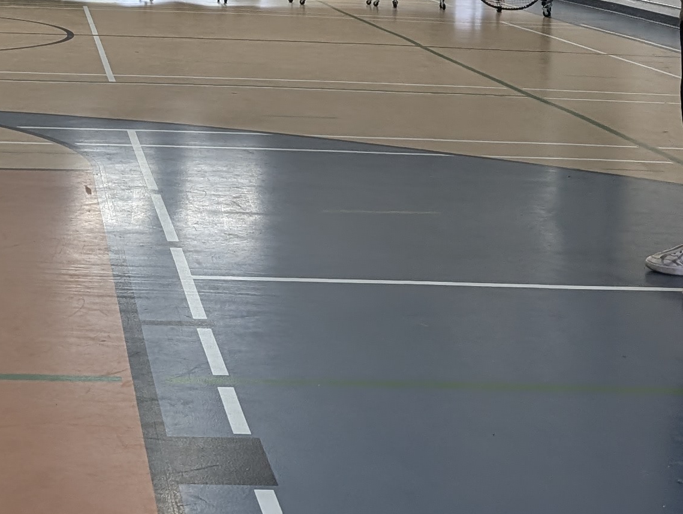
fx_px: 1699
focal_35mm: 86
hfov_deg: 22.4
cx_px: 131
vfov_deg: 16.3
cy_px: -139
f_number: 1.68
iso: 100
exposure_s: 1/213
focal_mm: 6.9
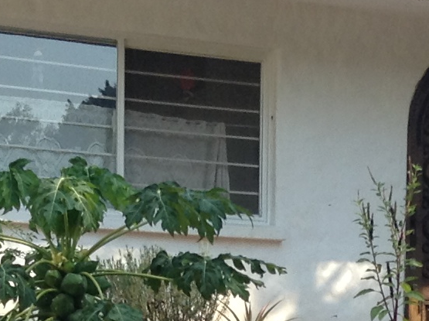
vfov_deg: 9.4
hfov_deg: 12.8
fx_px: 1906
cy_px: 466
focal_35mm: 154
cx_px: 261
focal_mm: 3.3
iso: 32
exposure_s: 1/318
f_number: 2.4
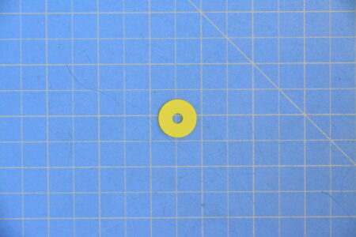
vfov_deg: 7.0
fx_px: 1928
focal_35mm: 195
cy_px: 118
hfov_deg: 10.5
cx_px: 178
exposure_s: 1/8
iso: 6400
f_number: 8
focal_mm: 130
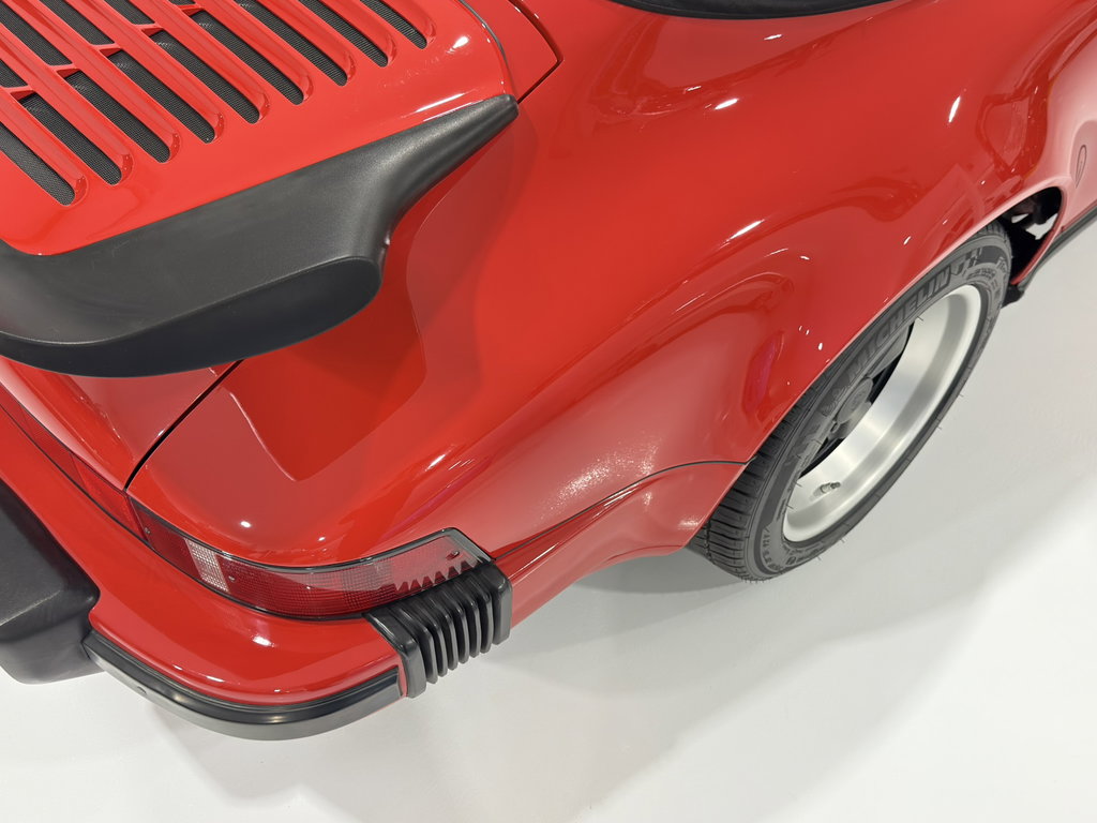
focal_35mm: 35
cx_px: 548
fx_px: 1109
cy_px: 412
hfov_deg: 52.6
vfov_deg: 40.7
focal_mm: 6.76
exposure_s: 1/120
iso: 250
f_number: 1.78
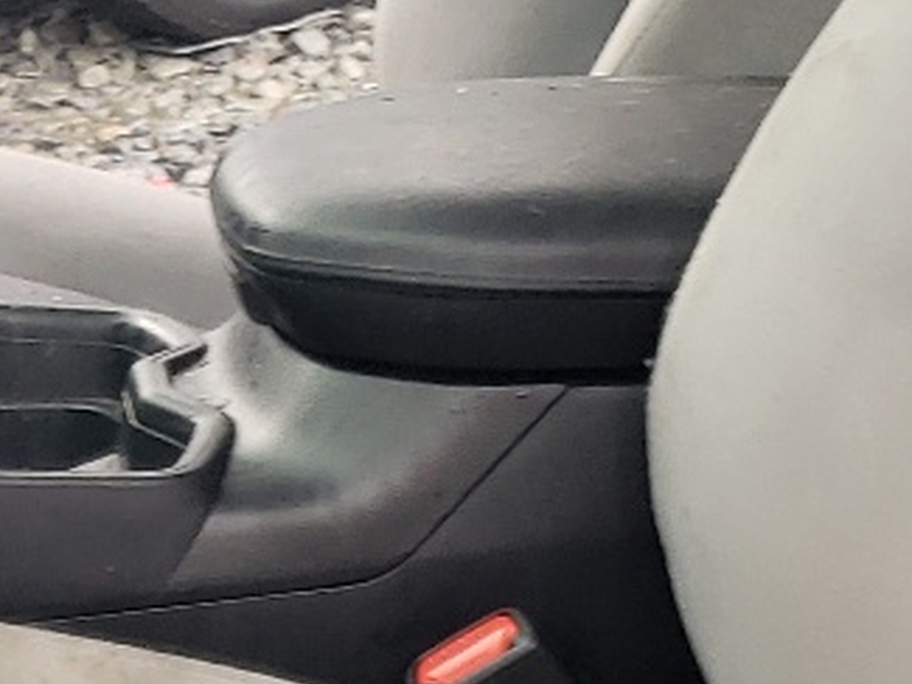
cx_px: -491
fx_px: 3374
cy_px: 606
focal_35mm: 128
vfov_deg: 11.5
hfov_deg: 14.3
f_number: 1.5
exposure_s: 1/120
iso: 76
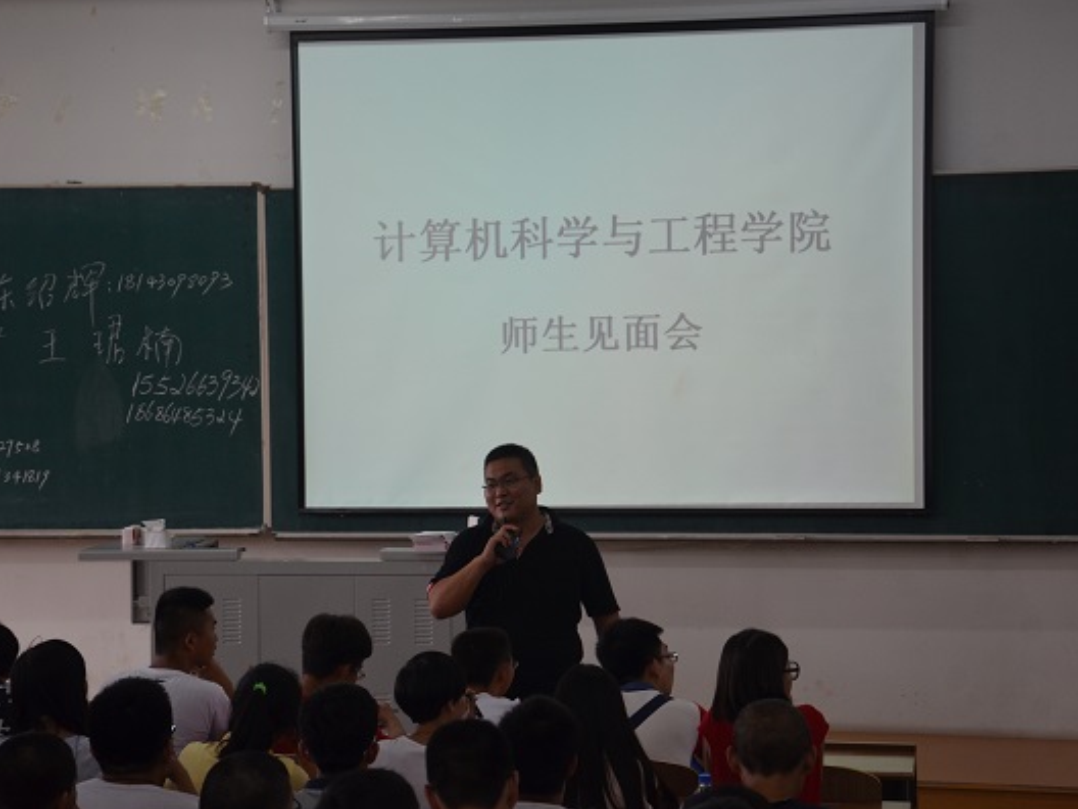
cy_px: 404
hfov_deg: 23.8
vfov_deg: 18.0
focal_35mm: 82
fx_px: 2554
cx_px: 547
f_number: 5
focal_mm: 50
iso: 640
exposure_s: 1/80
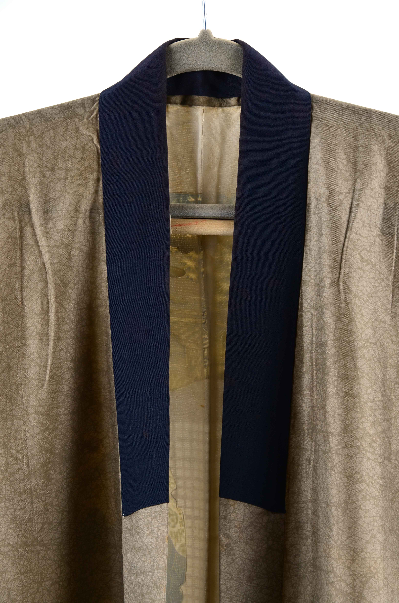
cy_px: 302
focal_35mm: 158
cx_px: 200
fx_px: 2630
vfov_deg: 13.1
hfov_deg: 8.7
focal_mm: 105
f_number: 10
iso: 200
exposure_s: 1/125
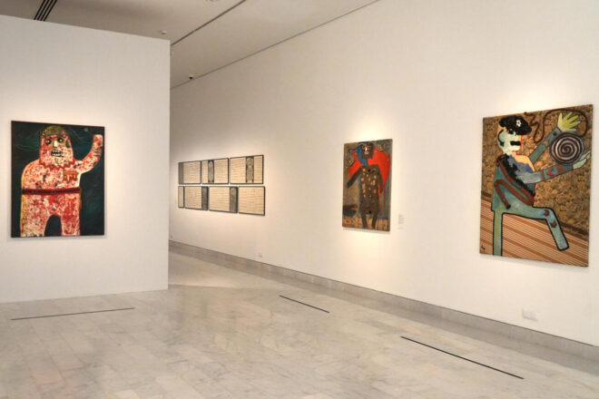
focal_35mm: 27
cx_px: 300
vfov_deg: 47.9
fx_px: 449
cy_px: 200
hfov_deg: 67.4
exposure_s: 1/160
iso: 5000
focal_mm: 27
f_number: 4
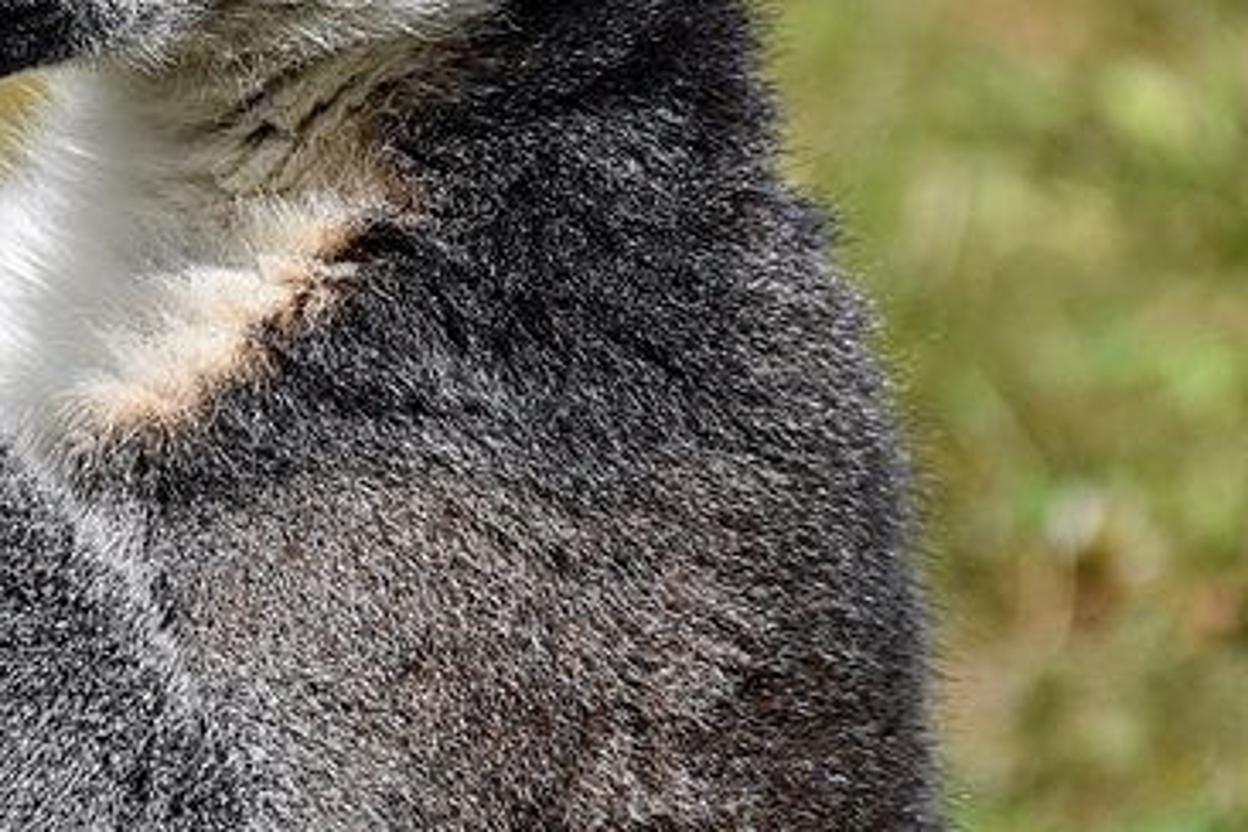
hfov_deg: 3.5
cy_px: 203
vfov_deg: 2.3
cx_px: 157
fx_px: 20382
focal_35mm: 588
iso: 360
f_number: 5.6
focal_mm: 140
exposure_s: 1/2000
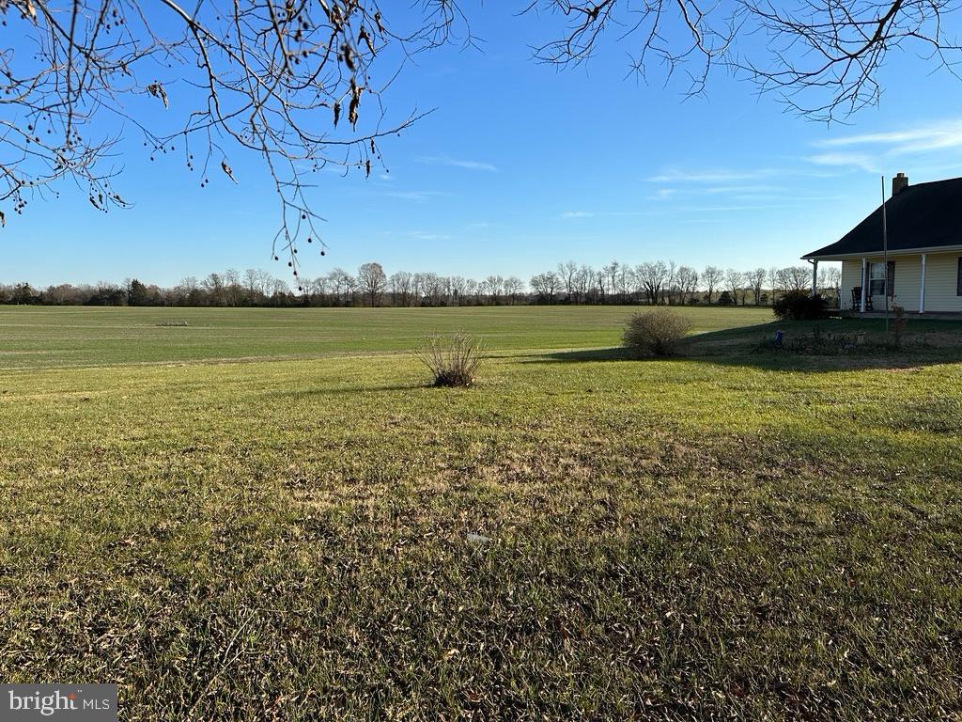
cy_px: 361
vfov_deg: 56.8
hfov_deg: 71.6
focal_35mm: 24
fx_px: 667
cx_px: 481
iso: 80
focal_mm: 6.86
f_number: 1.78
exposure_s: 1/4184
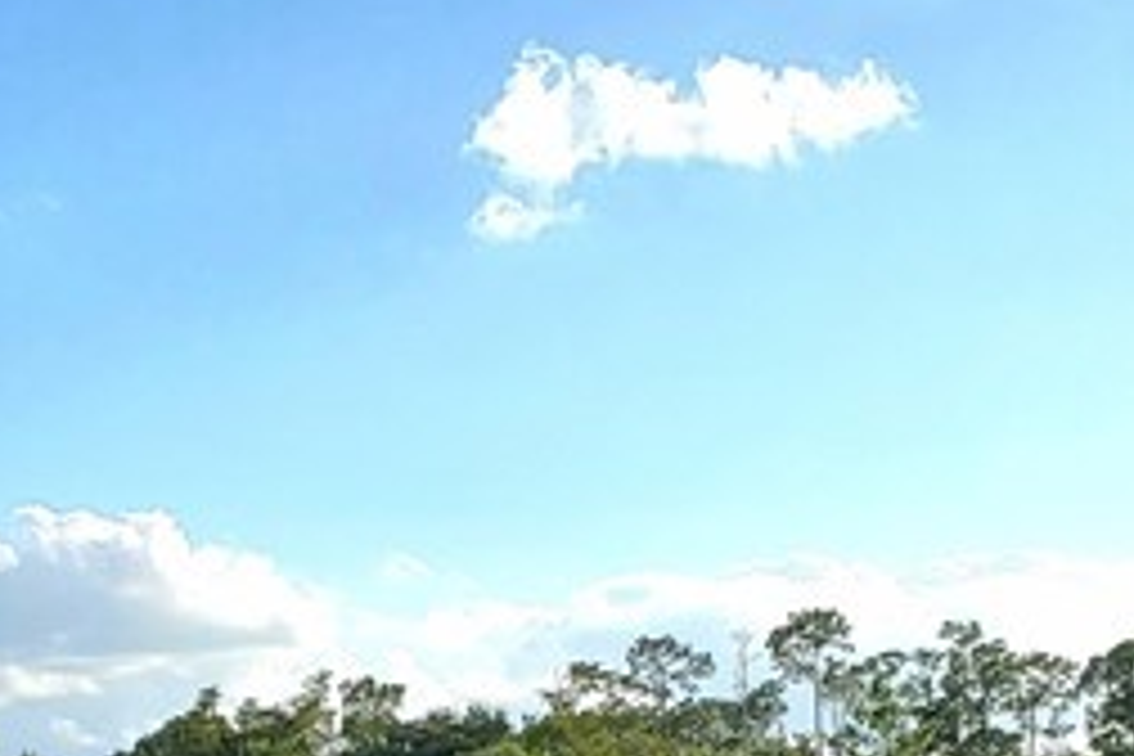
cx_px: 572
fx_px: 3465
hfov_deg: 18.6
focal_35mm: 110
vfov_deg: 12.0
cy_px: 1080
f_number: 2.4
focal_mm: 4.3
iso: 50
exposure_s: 1/2000
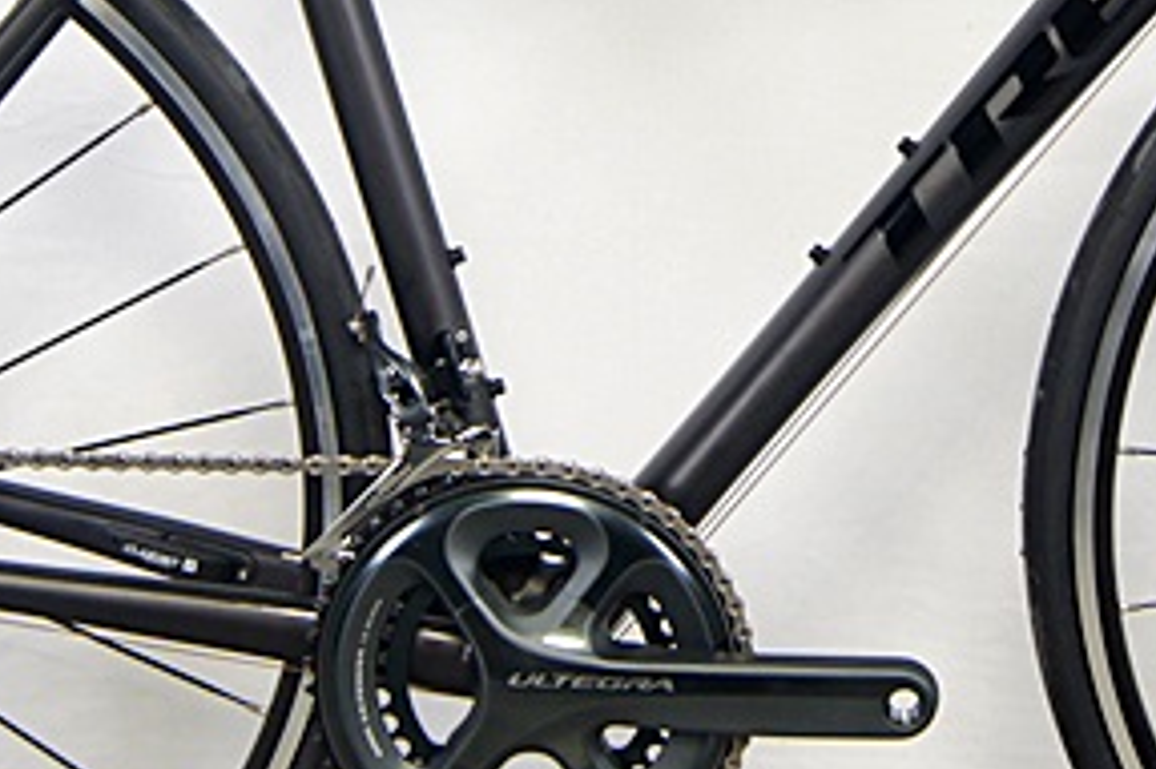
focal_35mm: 94
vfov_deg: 14.3
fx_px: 3017
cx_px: 717
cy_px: 20
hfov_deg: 21.7
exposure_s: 1/60
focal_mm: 20
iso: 250
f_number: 3.5
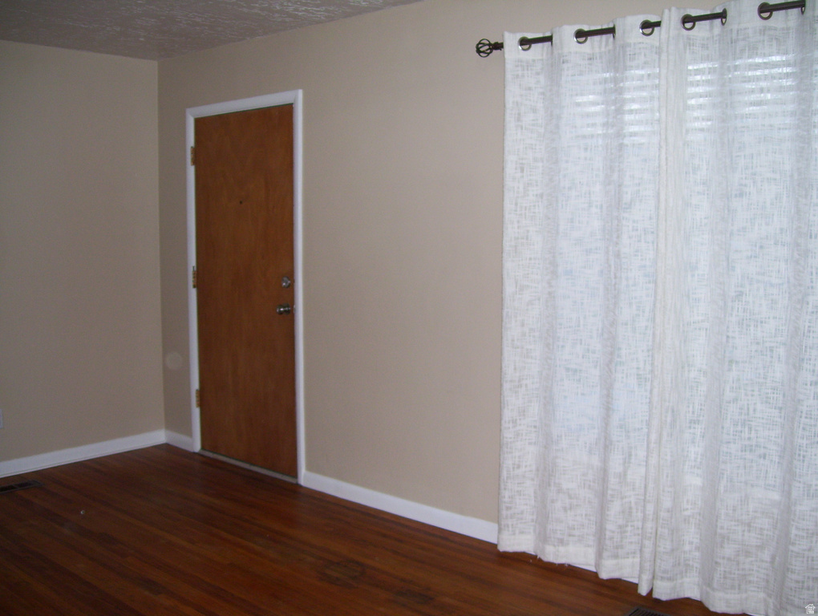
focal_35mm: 36
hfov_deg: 51.3
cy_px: 308
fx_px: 852
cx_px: 409
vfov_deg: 39.7
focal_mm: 6
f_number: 2.7
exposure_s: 1/60
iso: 125
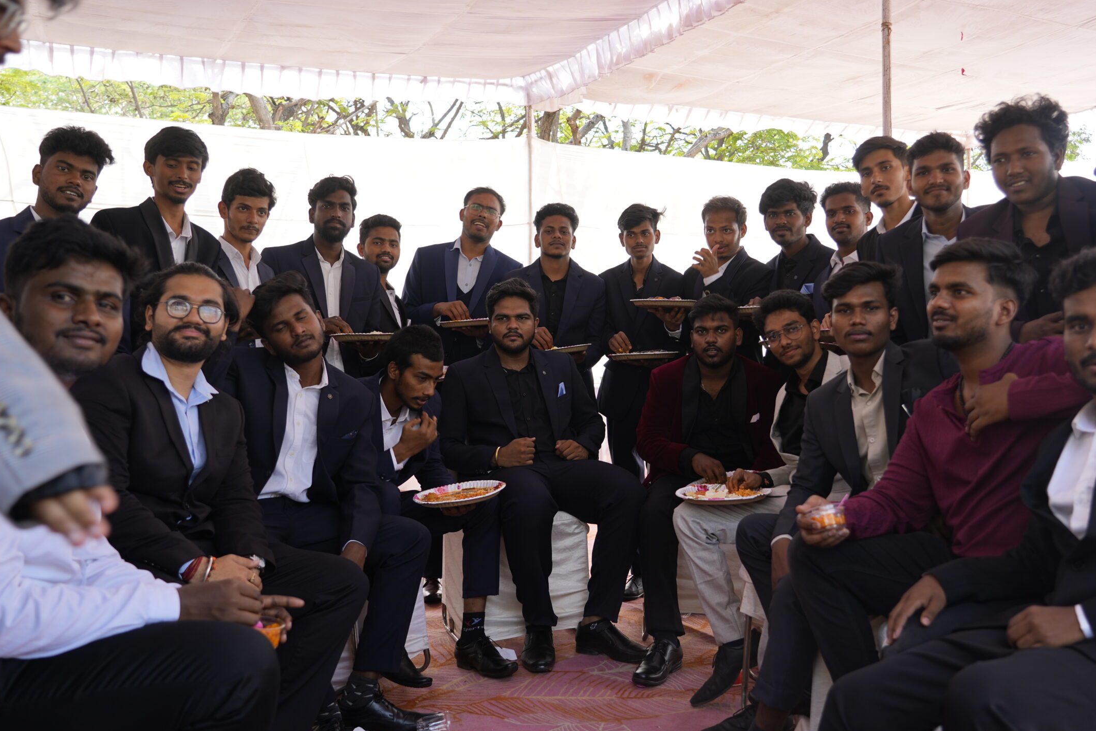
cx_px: 593
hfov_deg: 53.1
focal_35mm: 36
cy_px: 313
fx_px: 1096
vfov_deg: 36.8
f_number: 4
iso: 100
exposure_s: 1/60
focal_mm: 30
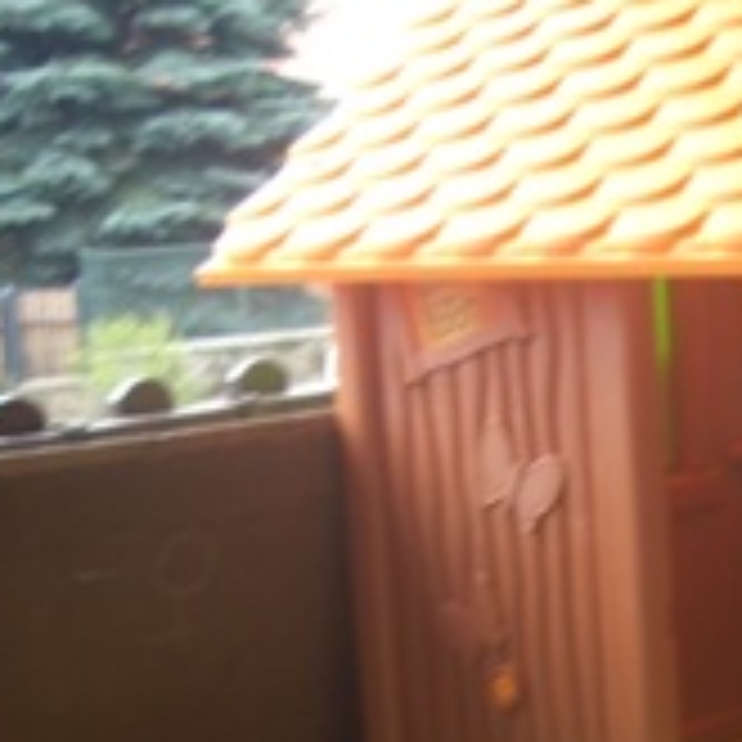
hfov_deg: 17.2
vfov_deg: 17.3
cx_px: 708
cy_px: 666
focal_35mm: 99
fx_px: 2401
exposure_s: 1/57.5
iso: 64
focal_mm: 6.2
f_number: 2.8
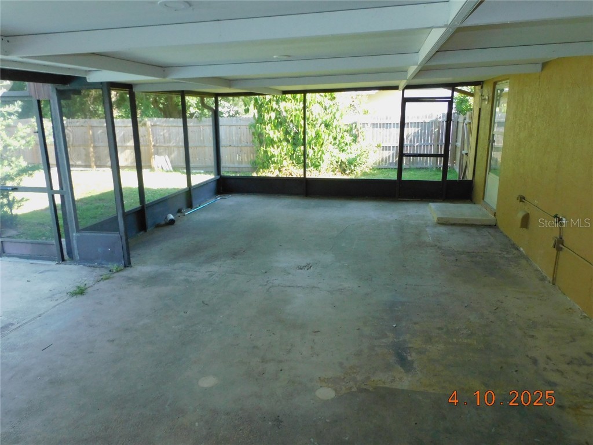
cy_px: 222
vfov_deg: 56.8
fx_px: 411
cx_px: 296
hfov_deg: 71.6
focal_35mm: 24
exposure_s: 1/125
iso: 400
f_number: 3.3
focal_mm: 4.3
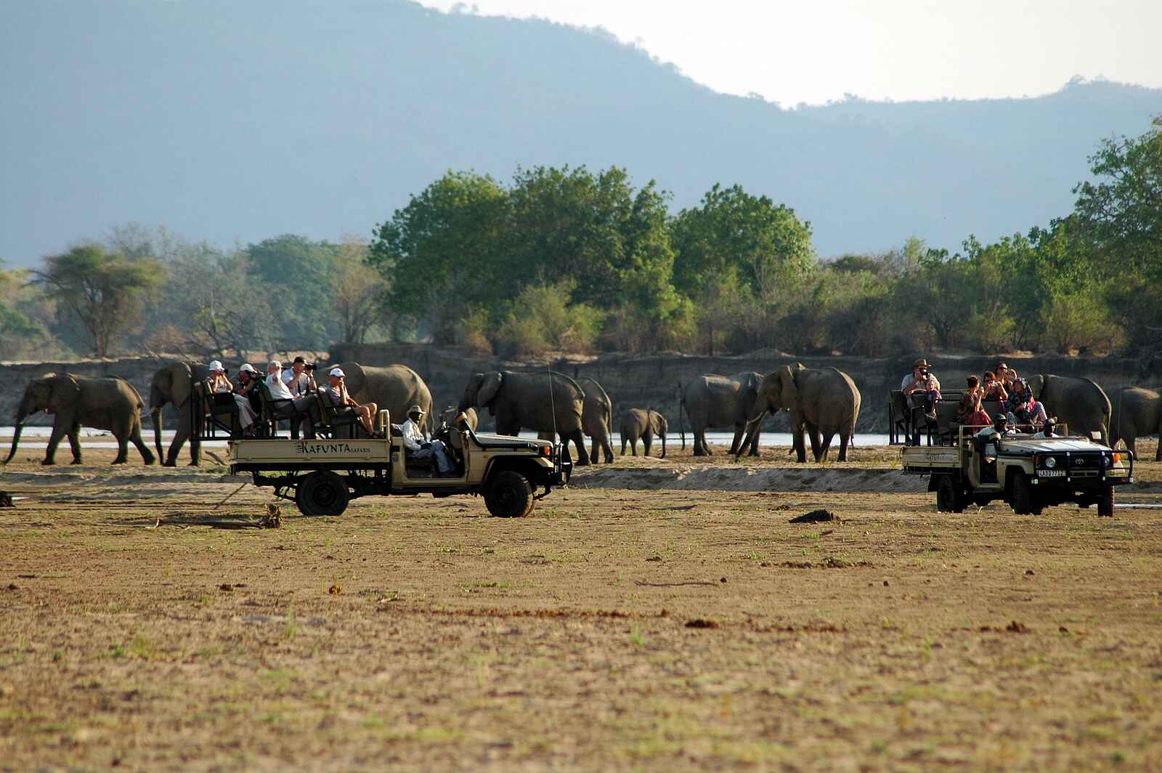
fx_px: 12094
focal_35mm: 375
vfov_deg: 3.7
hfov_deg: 5.5
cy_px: 386
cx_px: 581
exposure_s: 1/500
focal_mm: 250
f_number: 5.3
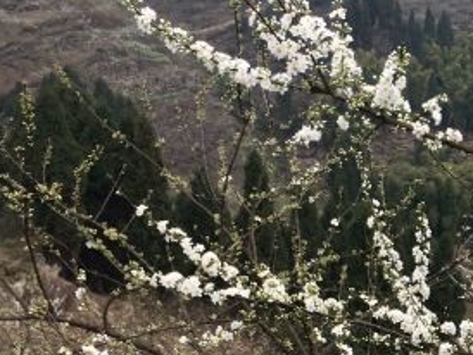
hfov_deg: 23.9
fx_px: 1012
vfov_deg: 19.5
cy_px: 325
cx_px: 575
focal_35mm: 74
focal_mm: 4.15
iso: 32
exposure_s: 1/892
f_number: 2.2
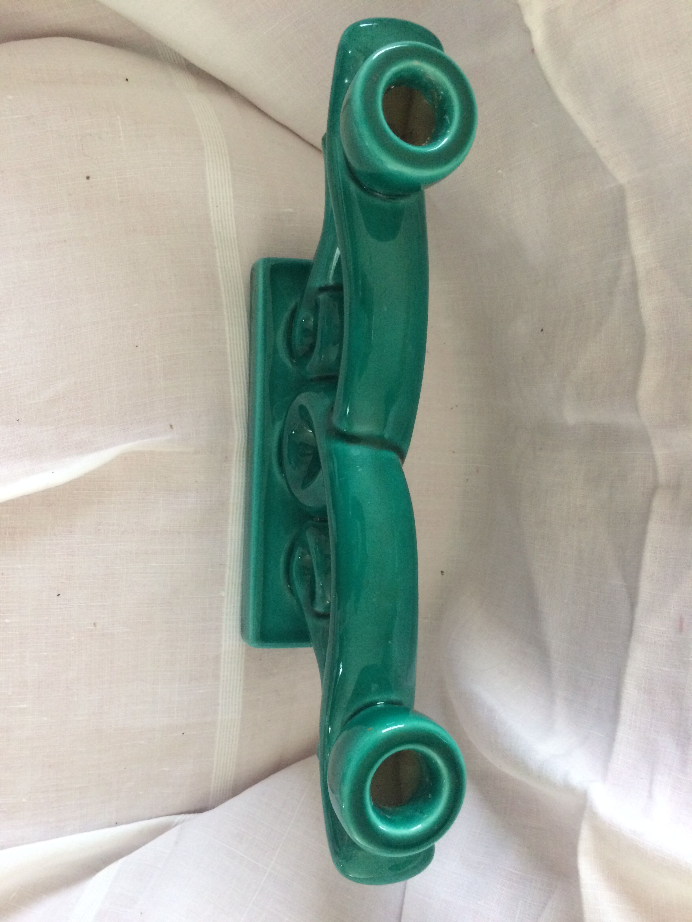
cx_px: 346
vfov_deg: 61.7
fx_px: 773
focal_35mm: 29
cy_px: 461
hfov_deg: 48.2
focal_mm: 4.15
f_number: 2.2
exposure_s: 1/33
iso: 320
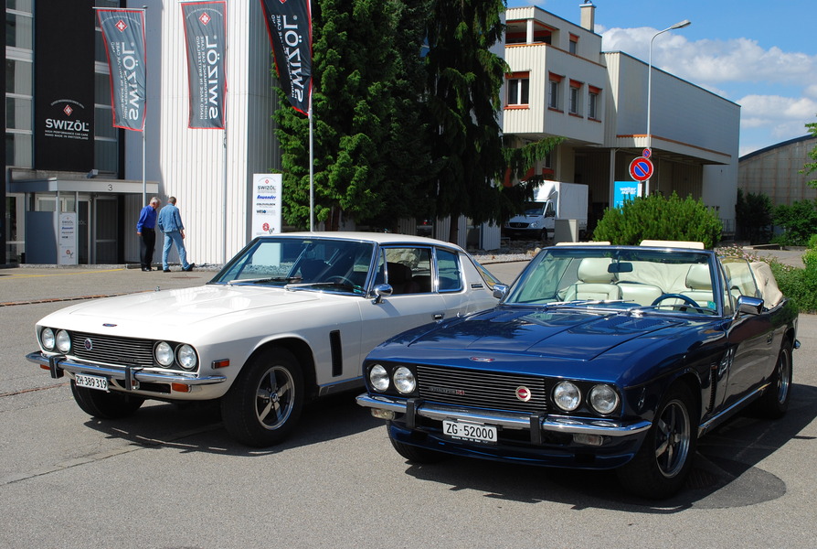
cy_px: 274
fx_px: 1023
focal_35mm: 45
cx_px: 408
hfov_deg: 43.5
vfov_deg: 30.0
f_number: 10
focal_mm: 30
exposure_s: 1/400
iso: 200
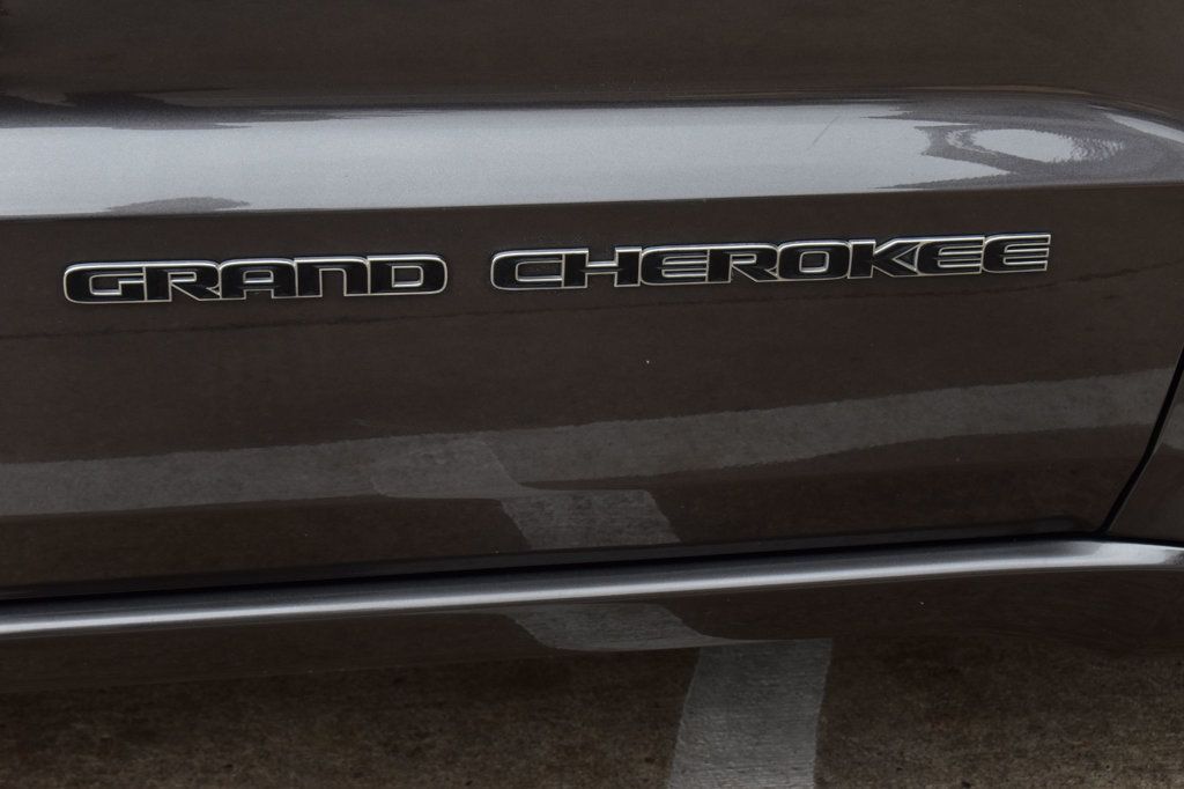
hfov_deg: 26.0
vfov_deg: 17.5
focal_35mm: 78
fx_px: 2564
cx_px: 592
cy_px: 394
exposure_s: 1/80
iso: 400
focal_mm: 52
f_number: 8
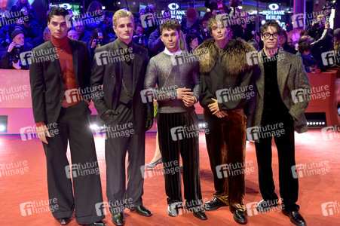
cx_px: 170
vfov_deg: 41.1
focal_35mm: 32
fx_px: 302
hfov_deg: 58.8
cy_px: 113
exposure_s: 1/250
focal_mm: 32
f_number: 4
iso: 1600
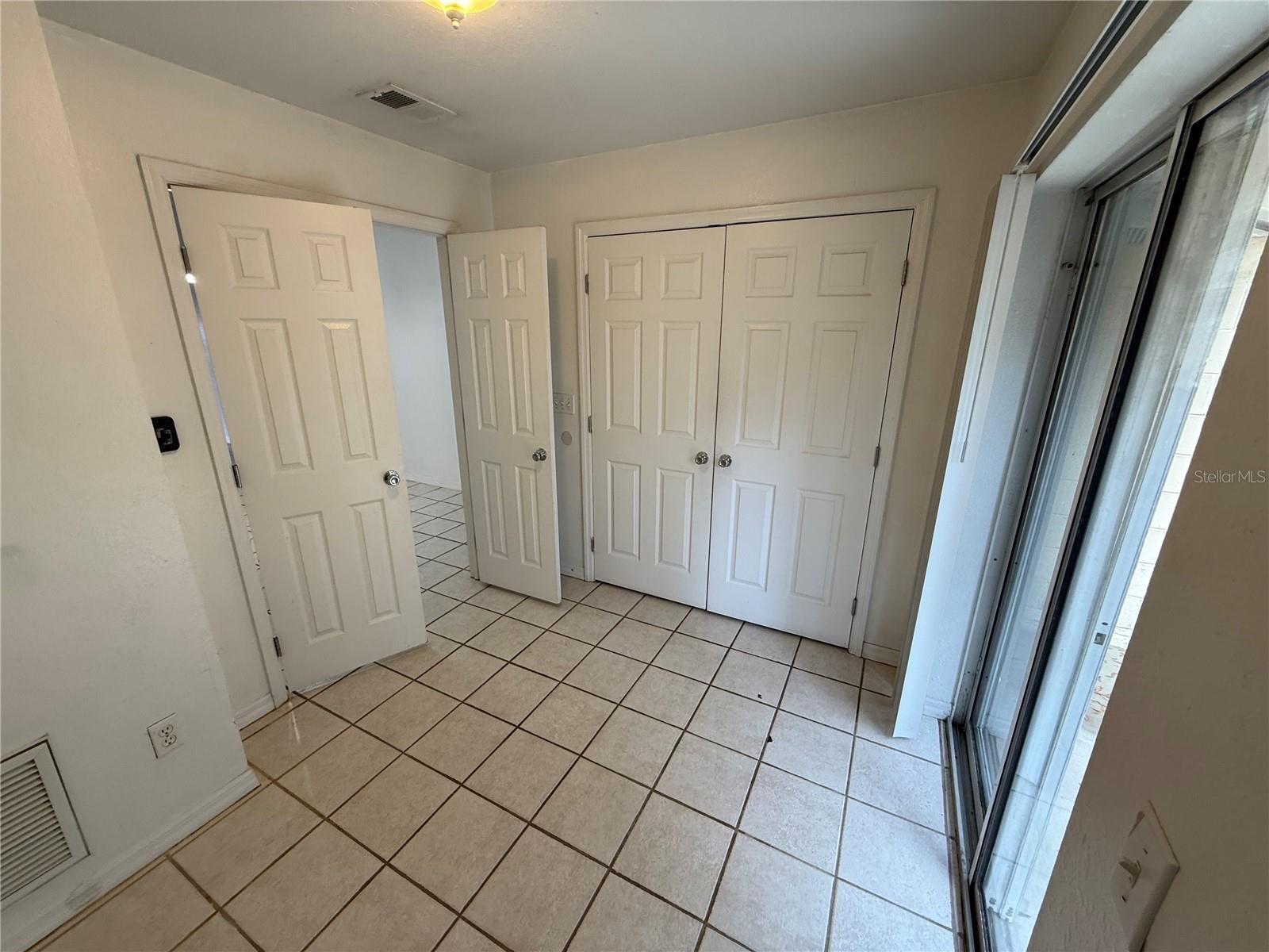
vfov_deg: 85.7
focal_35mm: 14
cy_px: 476
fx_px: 513
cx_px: 634
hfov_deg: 102.1
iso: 125
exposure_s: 1/120
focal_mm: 2.22
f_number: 2.2
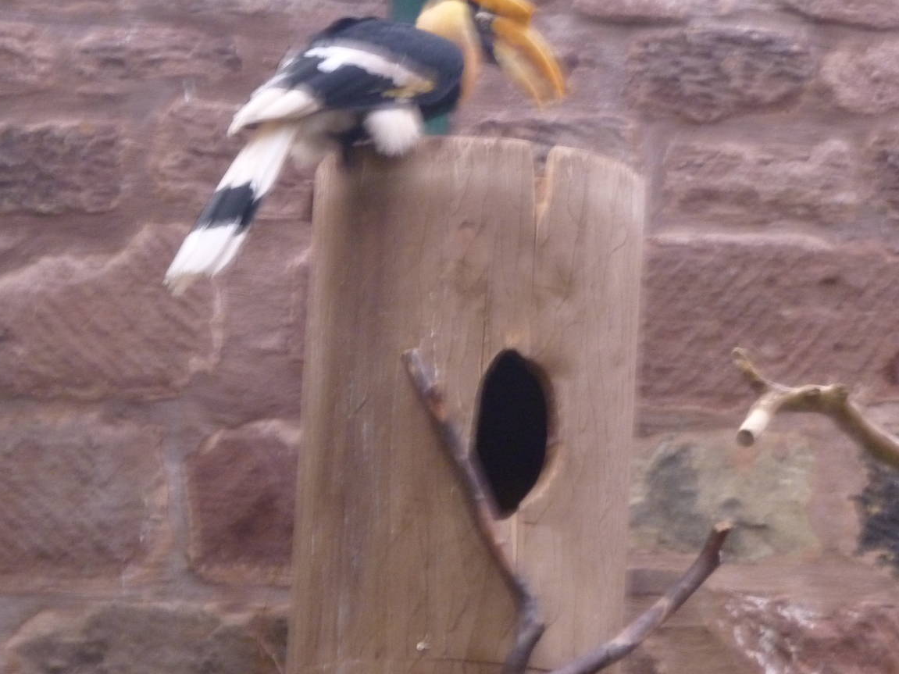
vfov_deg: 5.3
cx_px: 350
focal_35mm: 278
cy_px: 230
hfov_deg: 7.1
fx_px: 7219
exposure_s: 1/10
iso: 400
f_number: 5.9
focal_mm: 36
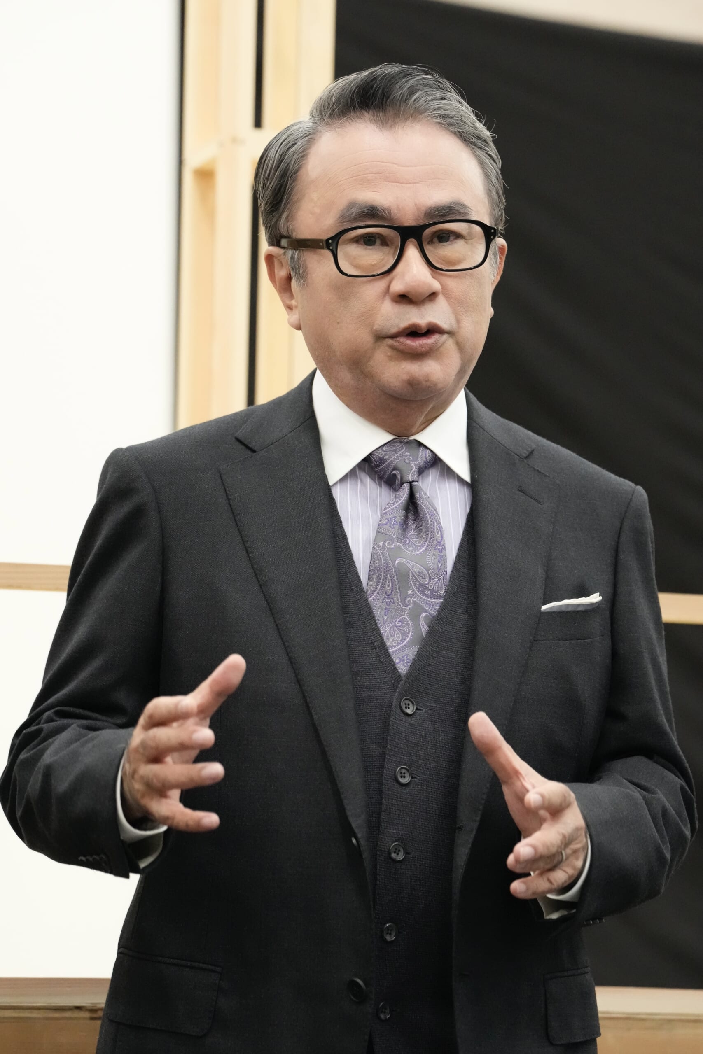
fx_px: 4451
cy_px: 527
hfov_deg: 9.0
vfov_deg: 13.5
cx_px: 352
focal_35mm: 152
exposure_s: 1/250
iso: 10000
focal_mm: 152
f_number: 5
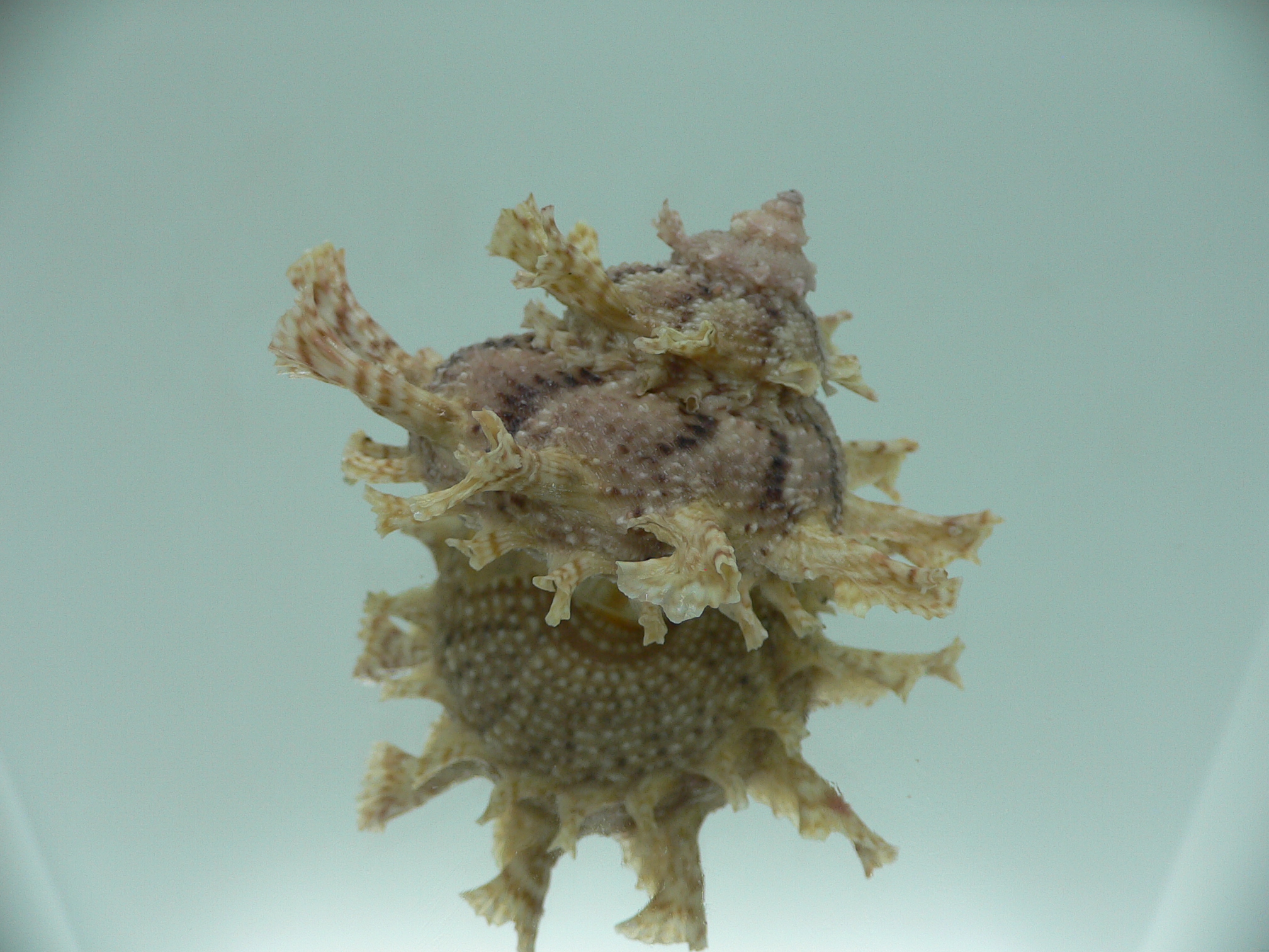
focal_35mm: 35
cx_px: 634
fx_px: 1283
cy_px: 476
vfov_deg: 40.7
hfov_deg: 52.6
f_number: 2.8
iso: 80
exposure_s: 1/60
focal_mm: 4.6
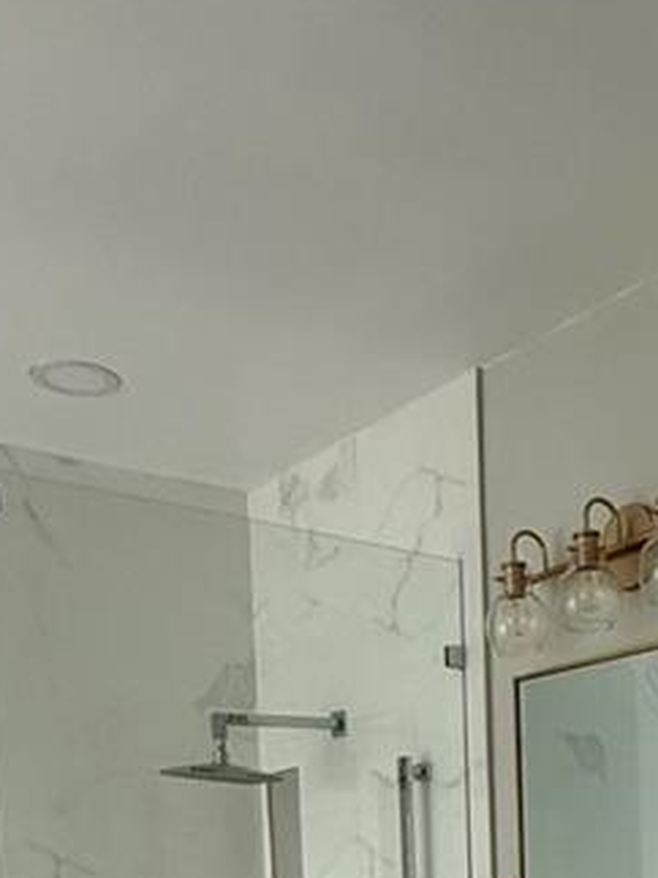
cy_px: 1071
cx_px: 536
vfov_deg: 30.8
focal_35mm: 52
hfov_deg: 27.4
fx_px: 1319
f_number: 2.2
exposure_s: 1/99
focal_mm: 2.22
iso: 200
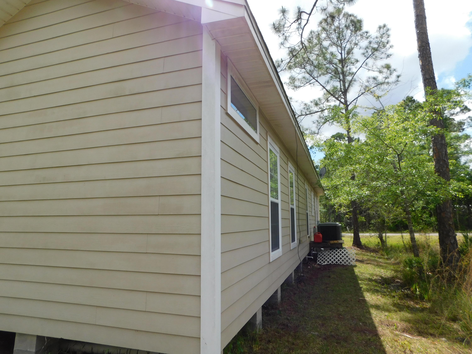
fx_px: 314
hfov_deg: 73.9
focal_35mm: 23
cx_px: 236
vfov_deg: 58.9
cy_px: 177
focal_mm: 4
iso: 125
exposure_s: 1/1250
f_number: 3
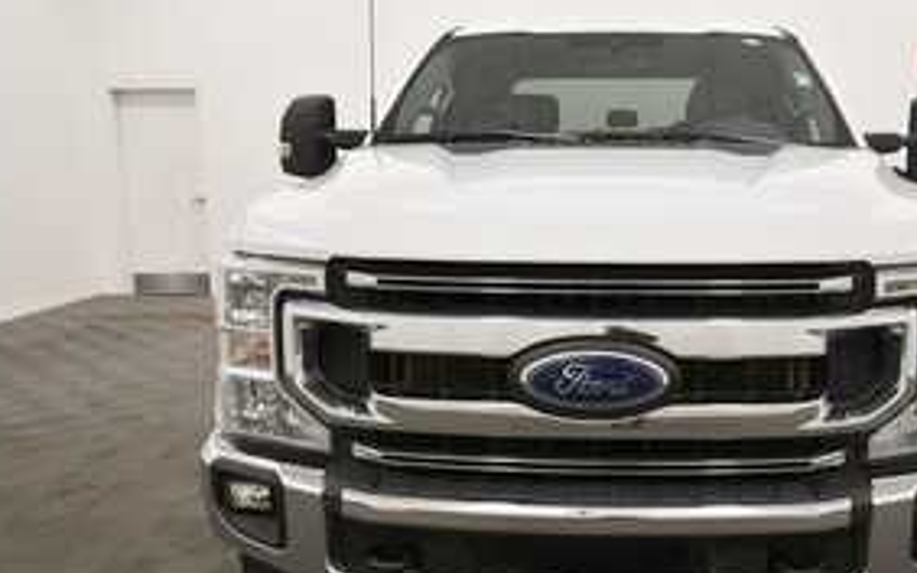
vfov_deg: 32.6
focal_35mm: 39
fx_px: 974
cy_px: 347
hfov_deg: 49.5
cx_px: 611
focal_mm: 18
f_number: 5.6
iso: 800
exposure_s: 1/160
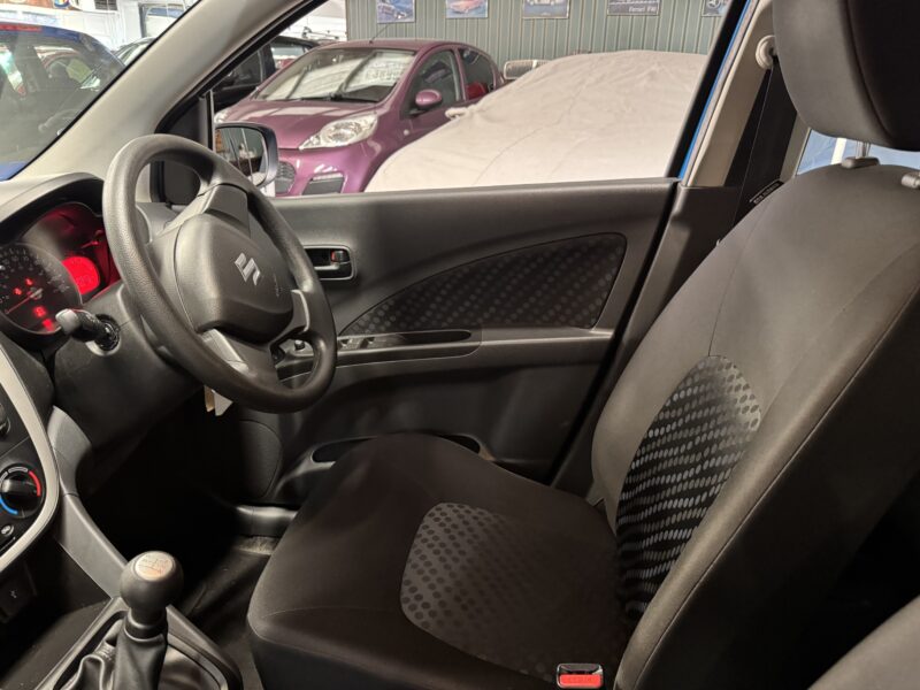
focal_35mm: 24
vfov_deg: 56.8
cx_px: 460
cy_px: 345
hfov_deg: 71.6
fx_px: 638
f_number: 1.78
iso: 800
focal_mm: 6.76
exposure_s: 1/33
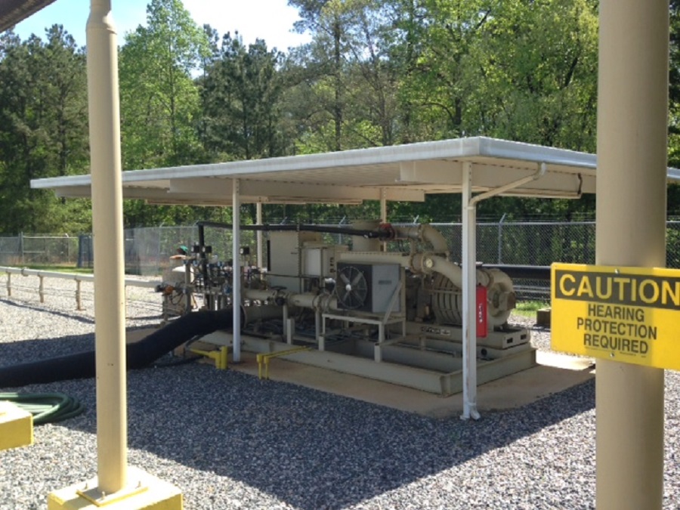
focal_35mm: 33
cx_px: 340
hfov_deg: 55.4
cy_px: 255
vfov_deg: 42.9
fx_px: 648
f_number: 2.4
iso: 50
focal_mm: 4.12
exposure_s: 1/589
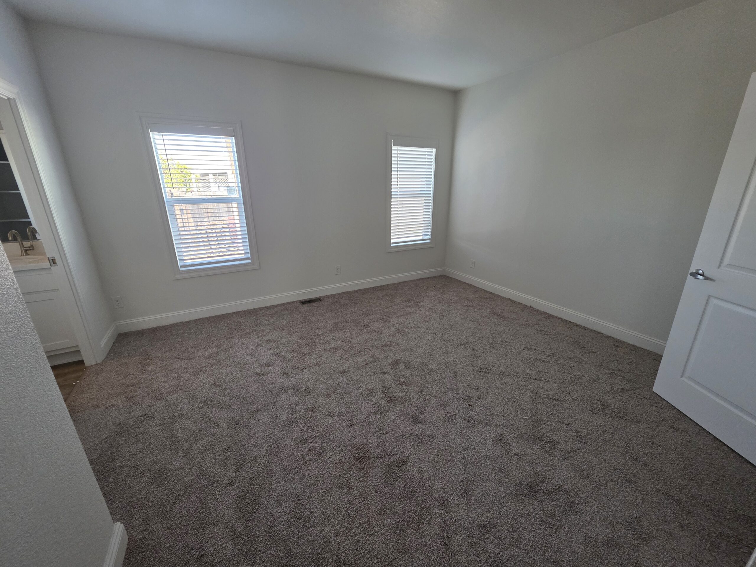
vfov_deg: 89.9
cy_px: 284
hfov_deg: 106.2
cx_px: 378
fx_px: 284
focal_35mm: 13
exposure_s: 1/120
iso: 250
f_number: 1.9
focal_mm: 2.2
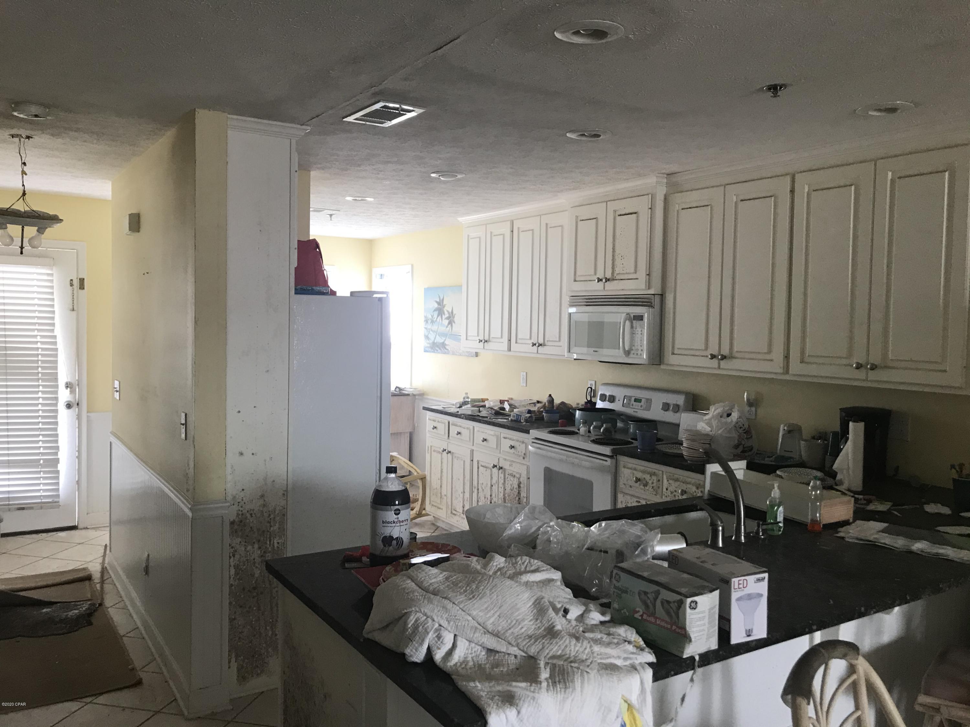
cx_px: 485
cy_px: 364
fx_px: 785
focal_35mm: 28
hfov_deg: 63.4
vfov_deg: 49.7
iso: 32
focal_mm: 3.99
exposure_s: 1/31
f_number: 1.8
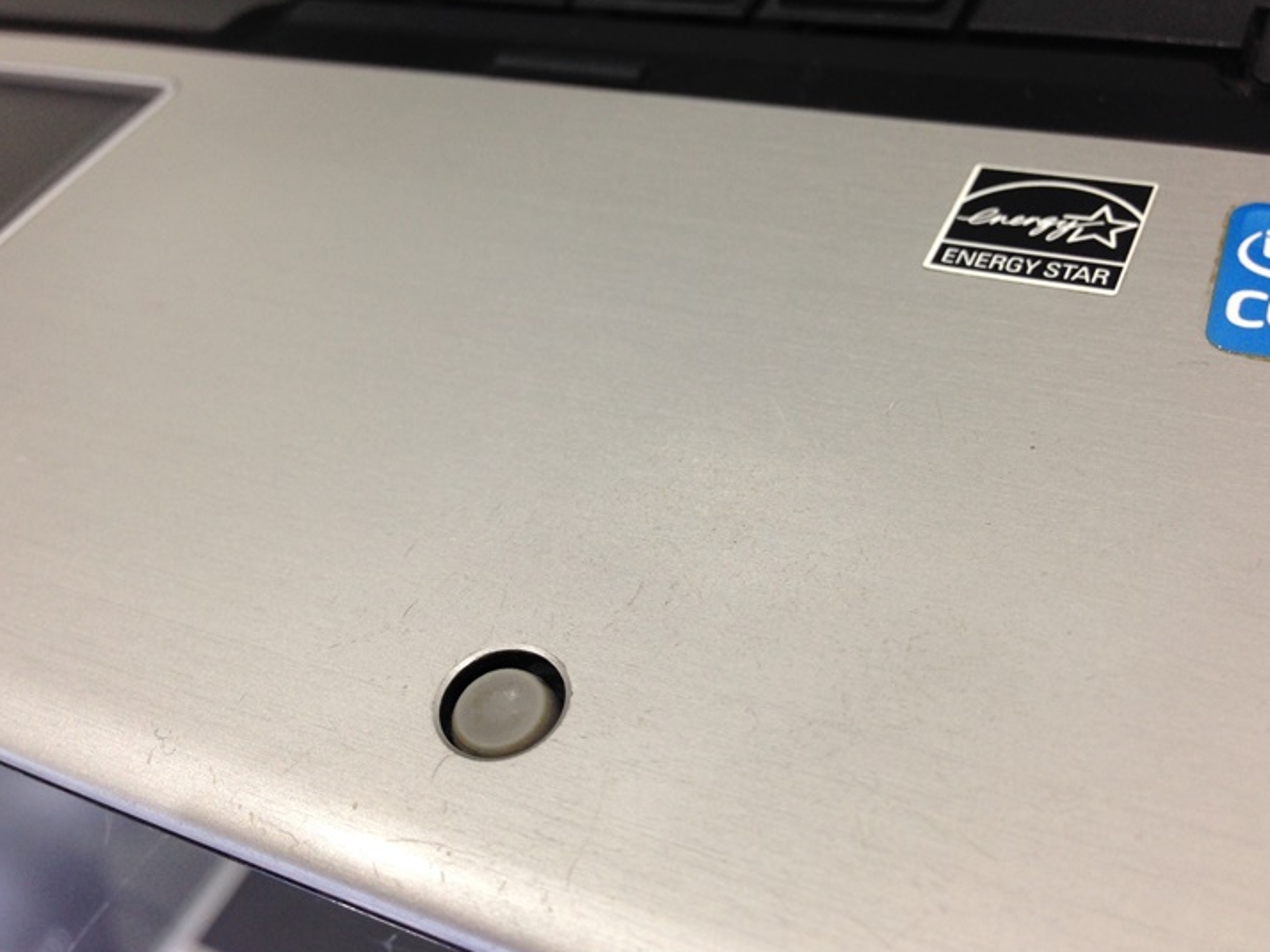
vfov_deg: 38.6
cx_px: 639
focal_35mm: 37
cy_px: 452
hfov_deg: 50.2
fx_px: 1357
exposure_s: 1/24
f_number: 2.4
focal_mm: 4.12
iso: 50
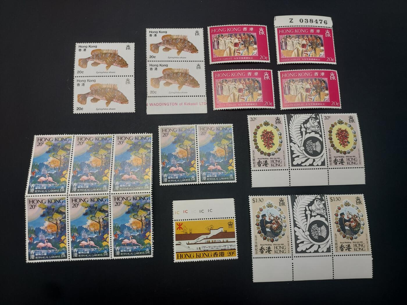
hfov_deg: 71.6
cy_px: 152
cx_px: 204
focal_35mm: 24
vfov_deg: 56.8
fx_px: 282
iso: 50
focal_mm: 4.6
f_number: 1.8
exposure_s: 1/50
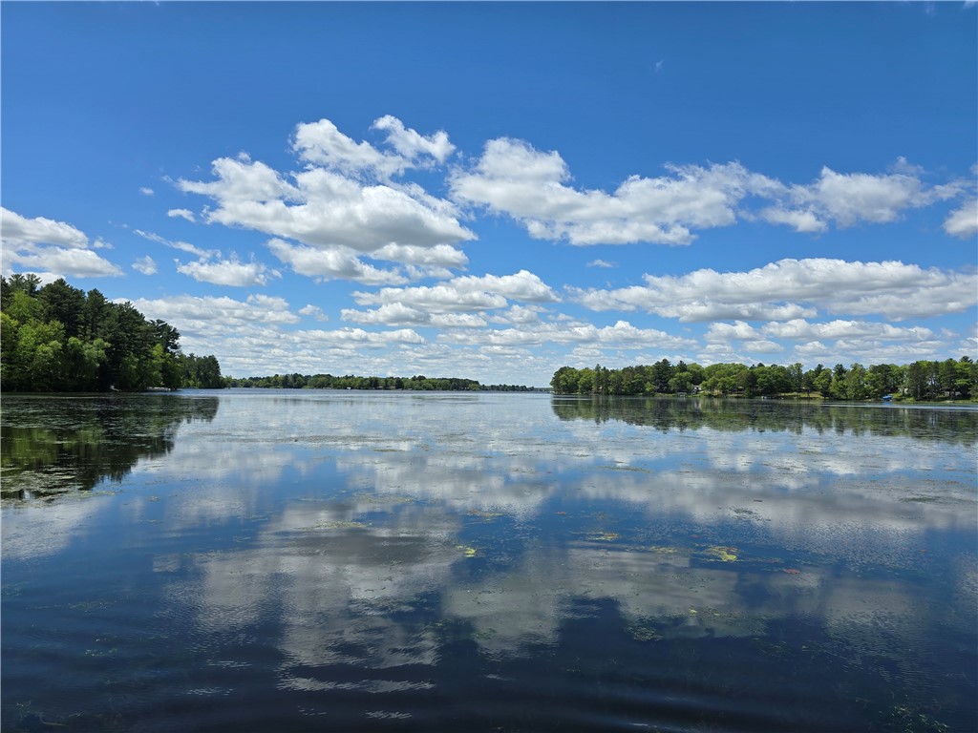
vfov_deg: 58.9
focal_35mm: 23
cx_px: 489
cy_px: 366
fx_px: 650
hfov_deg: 73.9
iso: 12
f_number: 1.7
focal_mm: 6.3
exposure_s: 1/1195
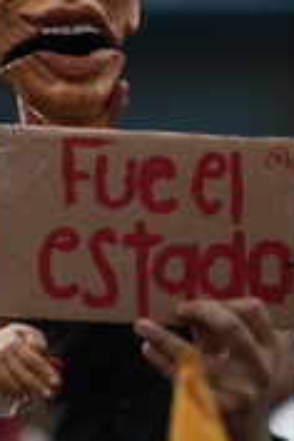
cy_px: 21
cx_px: 130
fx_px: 3013
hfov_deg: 5.6
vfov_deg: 8.3
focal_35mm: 246
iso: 320
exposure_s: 1/2000
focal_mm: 85
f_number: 1.4
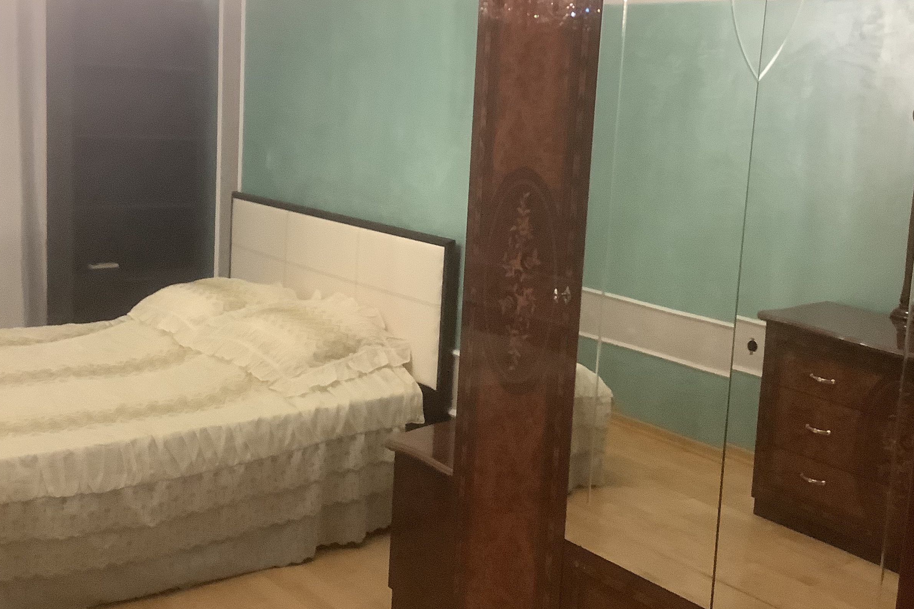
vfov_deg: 30.5
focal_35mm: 44
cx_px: 463
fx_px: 1117
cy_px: 262
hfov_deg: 44.5
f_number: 2.4
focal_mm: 3.3
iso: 320
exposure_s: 1/50
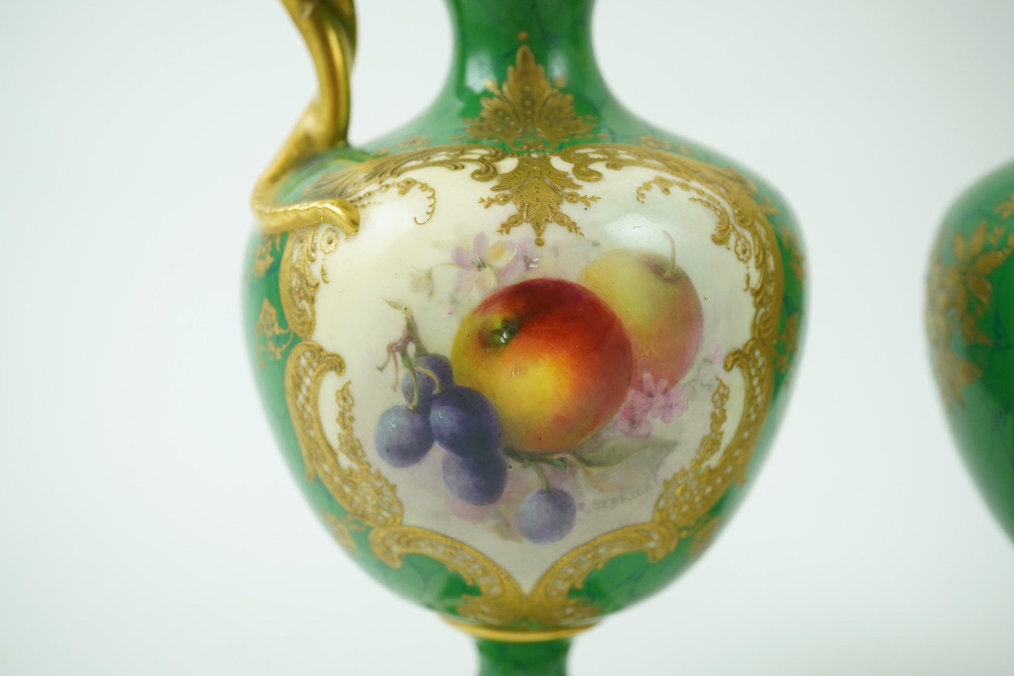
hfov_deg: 43.6
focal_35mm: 45
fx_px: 1267
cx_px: 507
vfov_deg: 29.9
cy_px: 338
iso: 640
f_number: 8
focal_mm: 30
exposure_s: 1/50
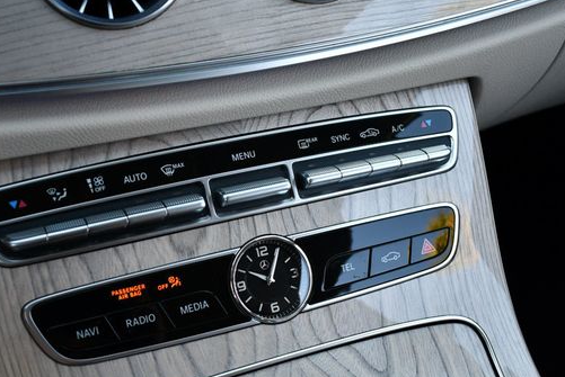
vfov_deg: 29.2
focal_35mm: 46
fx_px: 723
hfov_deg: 42.6
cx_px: 239
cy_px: 234
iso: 450
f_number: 3.5
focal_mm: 18
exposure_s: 1/250
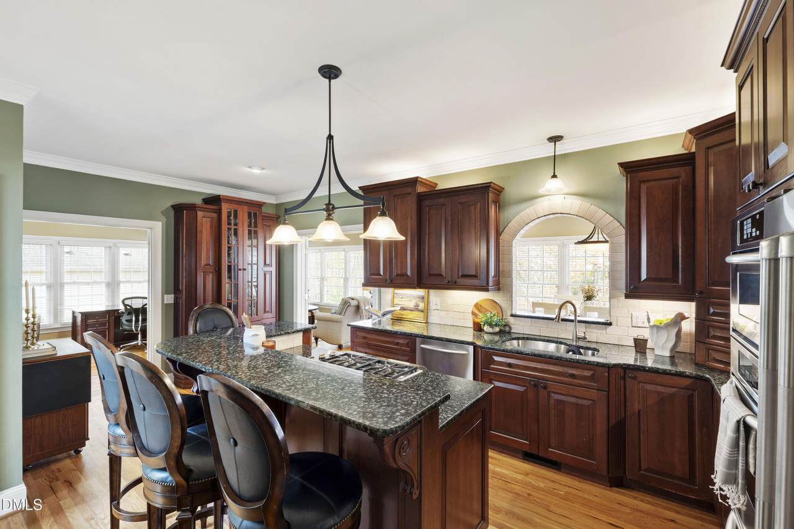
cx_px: 397
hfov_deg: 100.4
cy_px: 264
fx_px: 331
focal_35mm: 15
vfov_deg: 77.3
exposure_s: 1.6
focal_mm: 10
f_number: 8
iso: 100
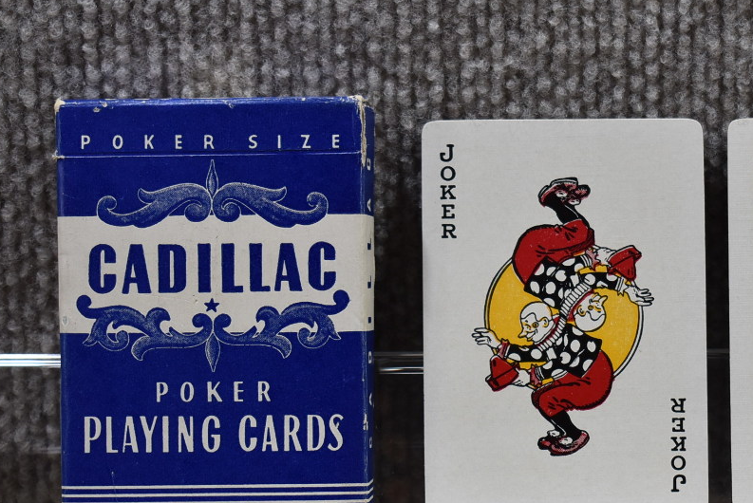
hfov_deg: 17.6
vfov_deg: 11.9
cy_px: 321
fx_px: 2407
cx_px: 656
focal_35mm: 115
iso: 400
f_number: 5.6
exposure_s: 1/250
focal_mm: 38
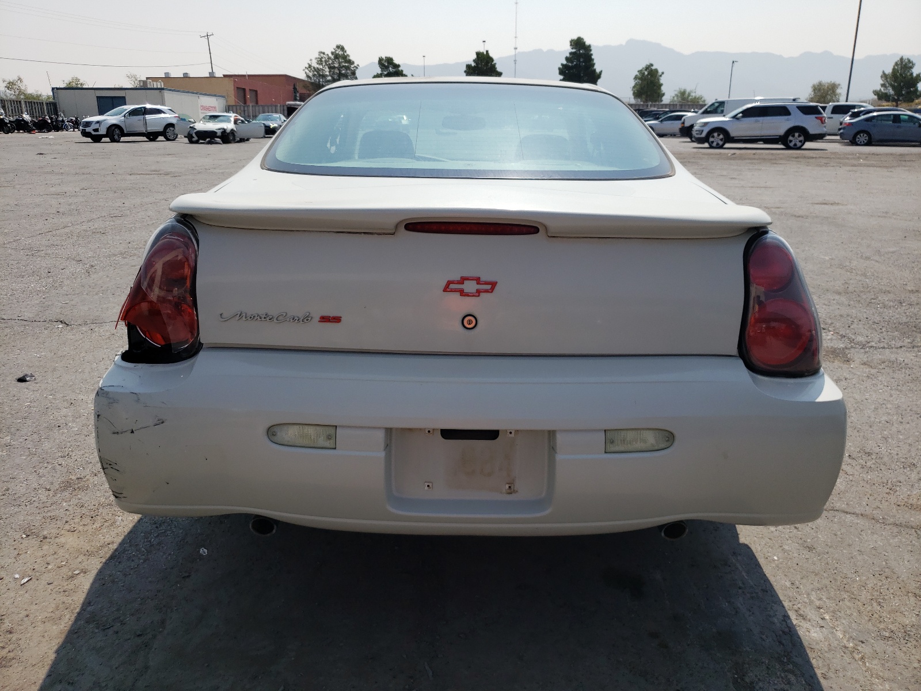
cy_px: 346
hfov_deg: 67.3
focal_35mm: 26
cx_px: 460
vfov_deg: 53.1
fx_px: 692
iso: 50
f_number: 1.5
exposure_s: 1/5000
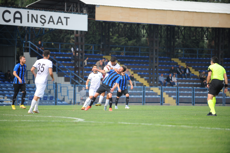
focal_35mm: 200
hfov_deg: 10.3
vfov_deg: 6.9
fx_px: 1277
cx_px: 115
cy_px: 76
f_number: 2.8
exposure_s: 1/1000
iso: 200
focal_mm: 200
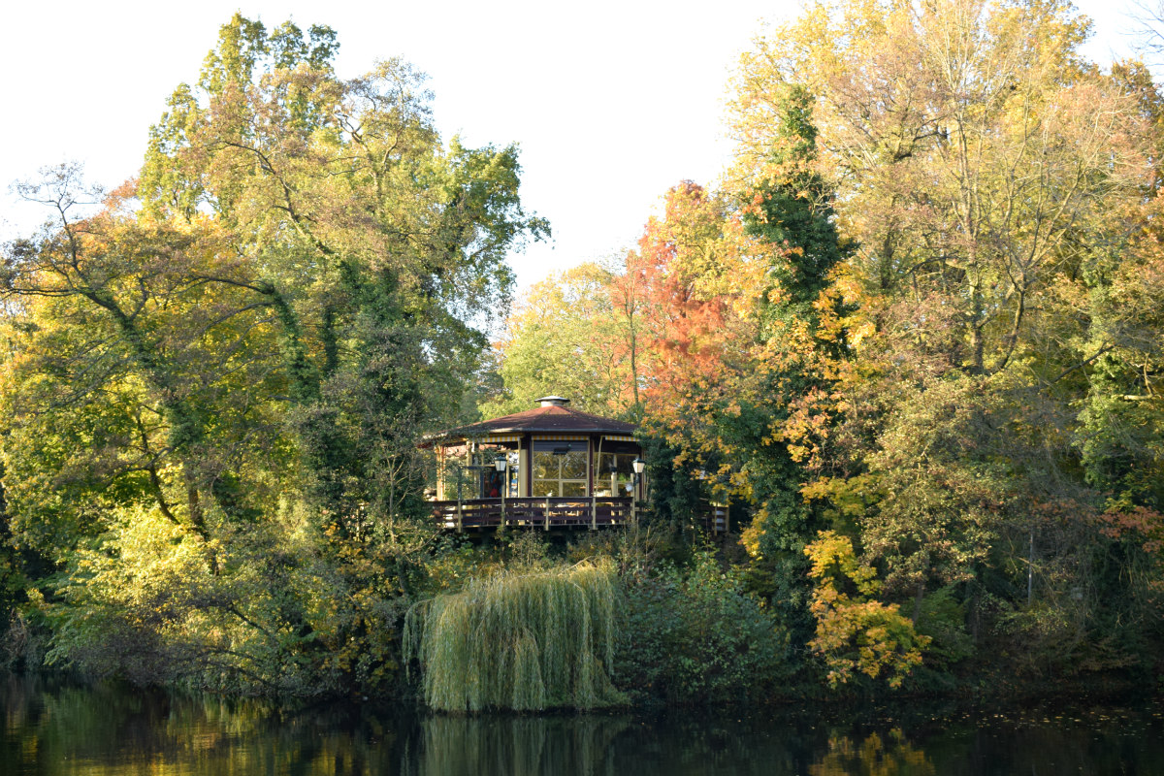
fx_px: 1649
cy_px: 388
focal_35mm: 51
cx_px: 582
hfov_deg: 38.9
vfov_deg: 26.5
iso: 400
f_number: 6.3
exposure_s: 1/160
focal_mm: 34
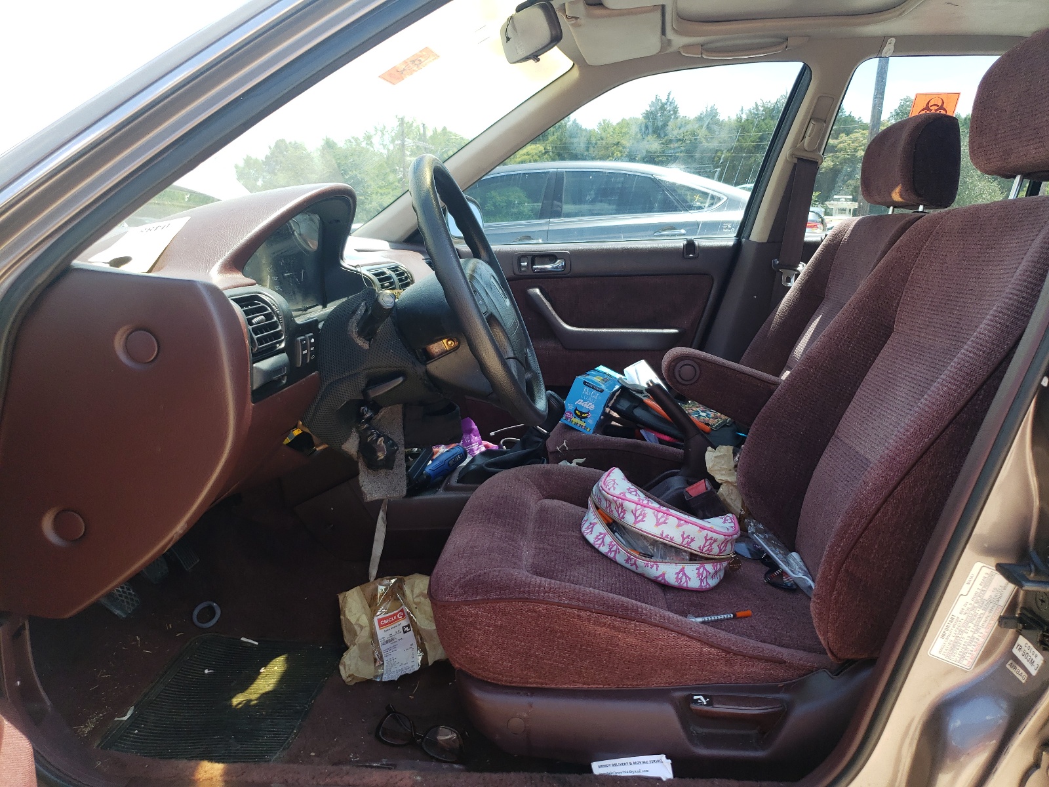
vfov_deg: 53.1
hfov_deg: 67.3
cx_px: 524
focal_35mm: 26
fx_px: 788
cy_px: 394
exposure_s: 1/476
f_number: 1.5
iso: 50
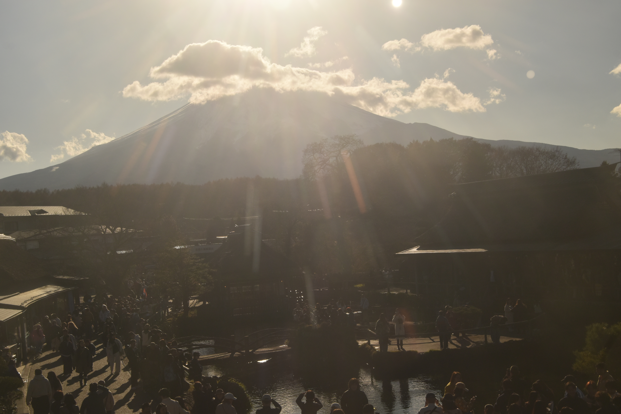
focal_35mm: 46
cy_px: 207
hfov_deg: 42.3
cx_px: 310
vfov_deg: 28.9
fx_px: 802
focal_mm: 31
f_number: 11
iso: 200
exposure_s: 1/500
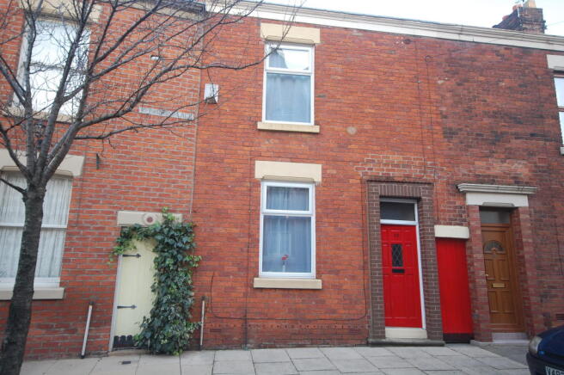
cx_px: 282
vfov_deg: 53.0
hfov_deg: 73.8
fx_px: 376
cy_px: 188
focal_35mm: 24
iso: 400
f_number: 5.3
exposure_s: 1/80
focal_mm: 16
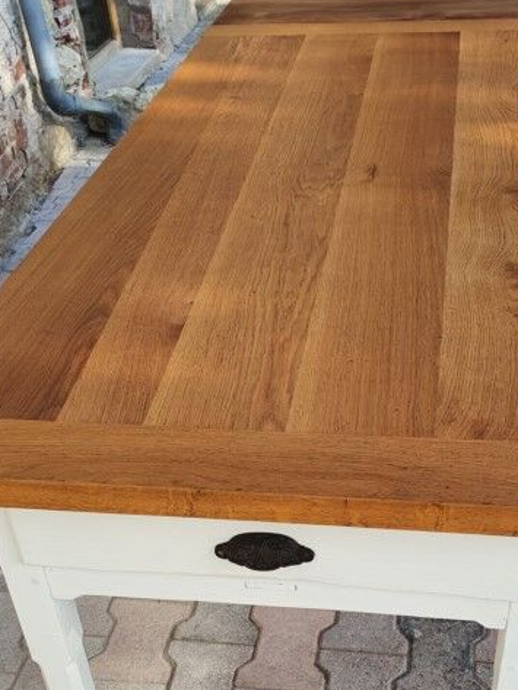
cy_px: 515
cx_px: 292
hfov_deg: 32.8
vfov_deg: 41.7
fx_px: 878
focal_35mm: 44
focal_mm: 4.32
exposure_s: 1/386
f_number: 2.4
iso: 50
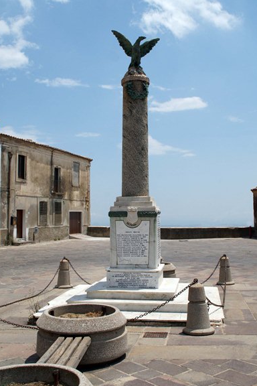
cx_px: 139
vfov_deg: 48.4
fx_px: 428
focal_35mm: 40
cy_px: 182
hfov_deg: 33.4
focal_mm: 24
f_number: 11
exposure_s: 1/500
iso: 200
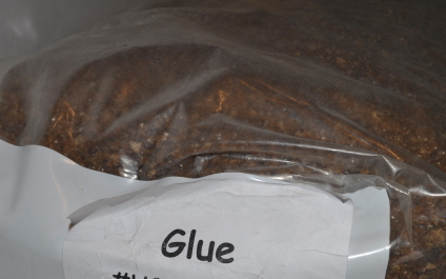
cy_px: 208
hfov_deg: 38.8
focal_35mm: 52
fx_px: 632
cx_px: 195
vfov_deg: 24.6
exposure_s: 1/125
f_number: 9
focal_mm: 24
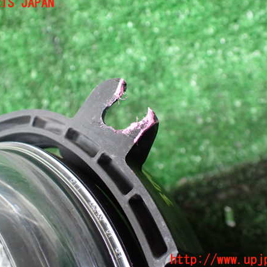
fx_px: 314
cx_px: 126
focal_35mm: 36
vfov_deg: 46.0
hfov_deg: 46.0
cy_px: 132
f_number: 2.3
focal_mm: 5.4
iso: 500
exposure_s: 1/125
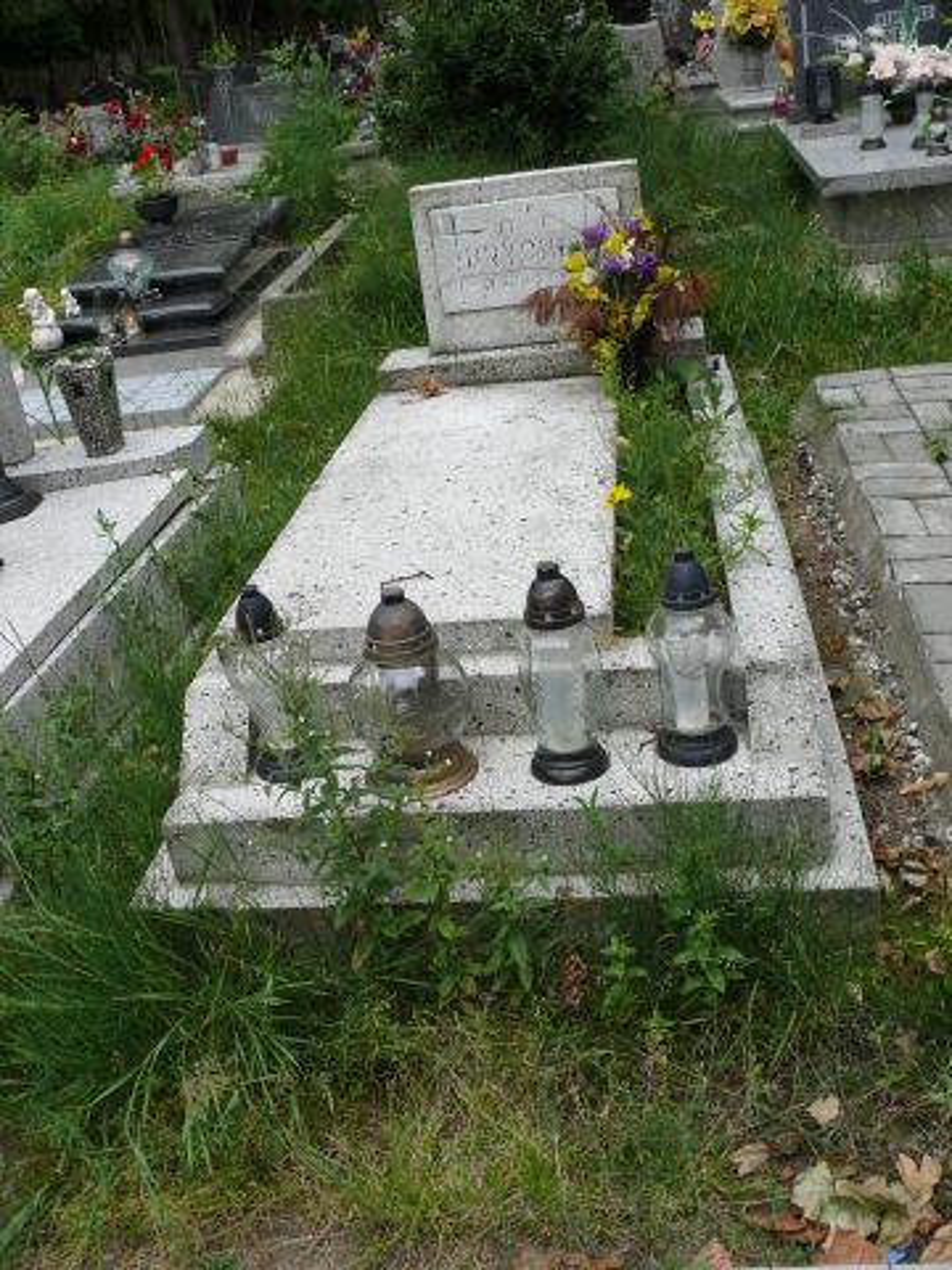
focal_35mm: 35
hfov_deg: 40.7
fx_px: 1283
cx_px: 476
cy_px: 635
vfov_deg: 52.6
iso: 100
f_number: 3.6
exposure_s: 1/100
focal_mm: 7.4
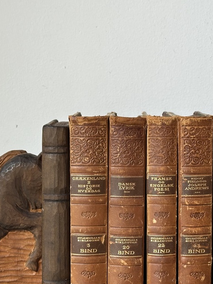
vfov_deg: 21.5
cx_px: 135
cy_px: 180
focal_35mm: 91
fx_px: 746
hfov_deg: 16.2
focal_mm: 6.86
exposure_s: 1/60
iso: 64
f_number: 1.78
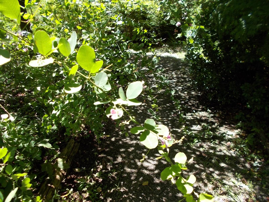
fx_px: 202
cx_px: 134
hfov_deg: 67.3
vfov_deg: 53.1
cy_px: 101
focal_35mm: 26
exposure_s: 1/160
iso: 80
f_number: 3.2
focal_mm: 4.6
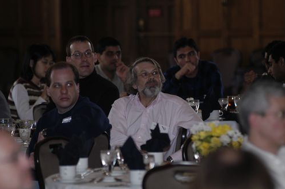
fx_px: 2396
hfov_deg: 6.8
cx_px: 142
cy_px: 94
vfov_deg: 4.5
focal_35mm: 303
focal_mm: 200
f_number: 4
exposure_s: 1/160
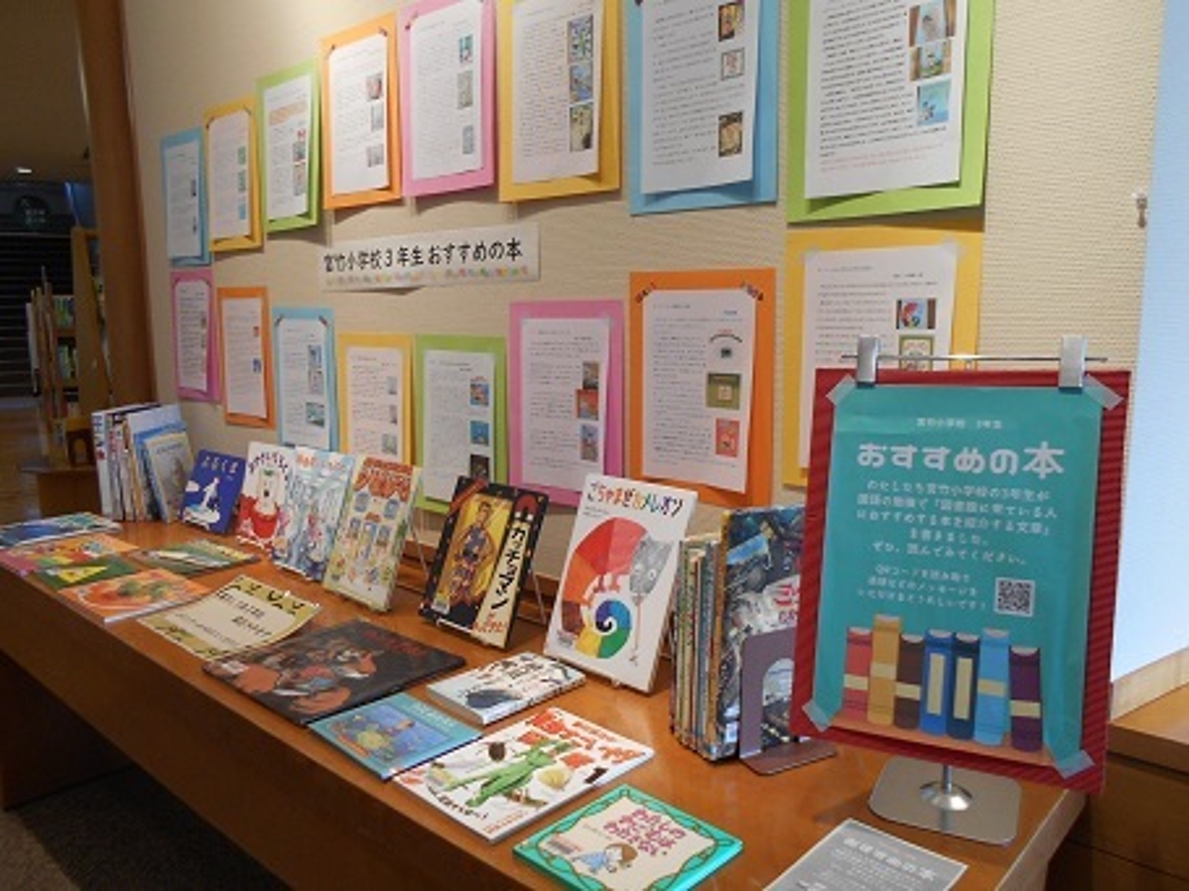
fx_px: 893
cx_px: 594
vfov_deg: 53.0
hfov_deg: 67.3
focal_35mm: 26
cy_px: 446
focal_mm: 4.6
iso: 140
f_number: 3.2
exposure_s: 1/30
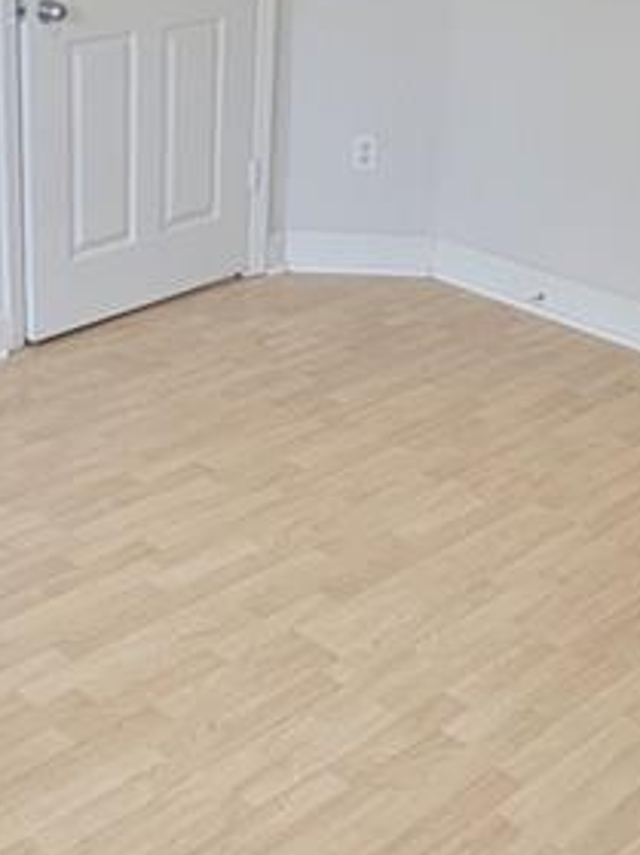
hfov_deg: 26.0
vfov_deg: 34.0
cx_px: 227
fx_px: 1382
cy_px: 276
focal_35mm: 56
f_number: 2.2
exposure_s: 1/60
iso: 125
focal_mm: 1.7
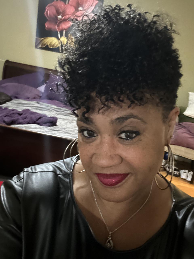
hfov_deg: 46.8
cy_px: 130
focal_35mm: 30
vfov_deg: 60.0
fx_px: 224
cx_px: 97
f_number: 1.9
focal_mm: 2.69
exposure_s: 1/15
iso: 800
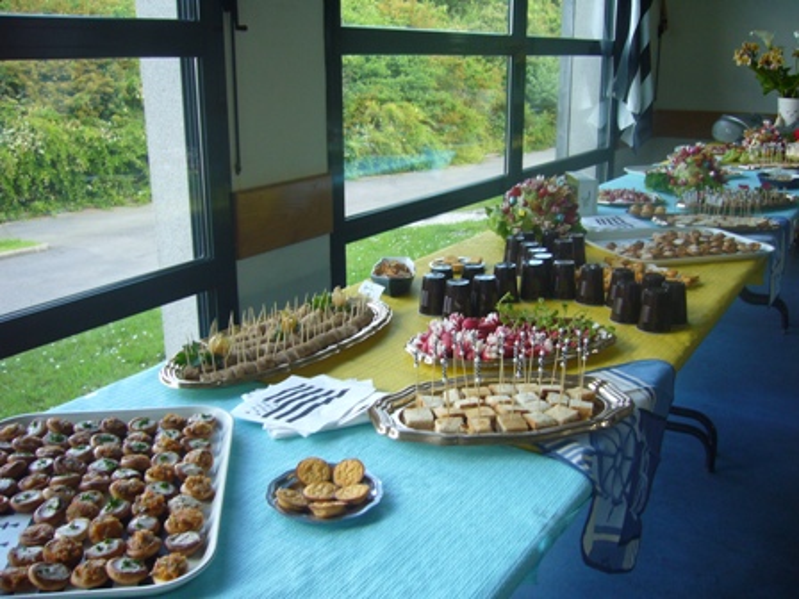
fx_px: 808
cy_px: 300
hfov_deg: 52.6
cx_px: 400
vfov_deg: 40.7
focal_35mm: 35
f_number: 2.8
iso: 100
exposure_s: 1/60
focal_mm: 5.8
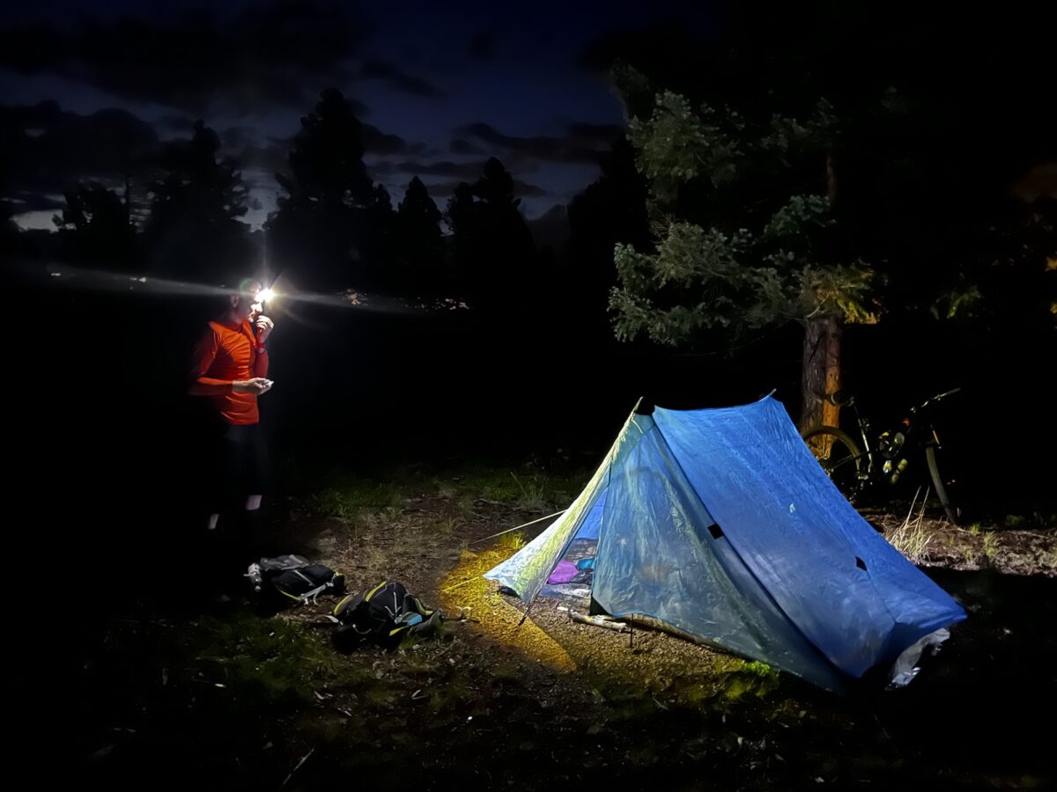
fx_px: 794
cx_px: 528
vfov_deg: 53.1
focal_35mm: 26
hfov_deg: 67.3
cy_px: 396
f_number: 1.5
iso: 1600
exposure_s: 1/2
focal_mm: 5.7
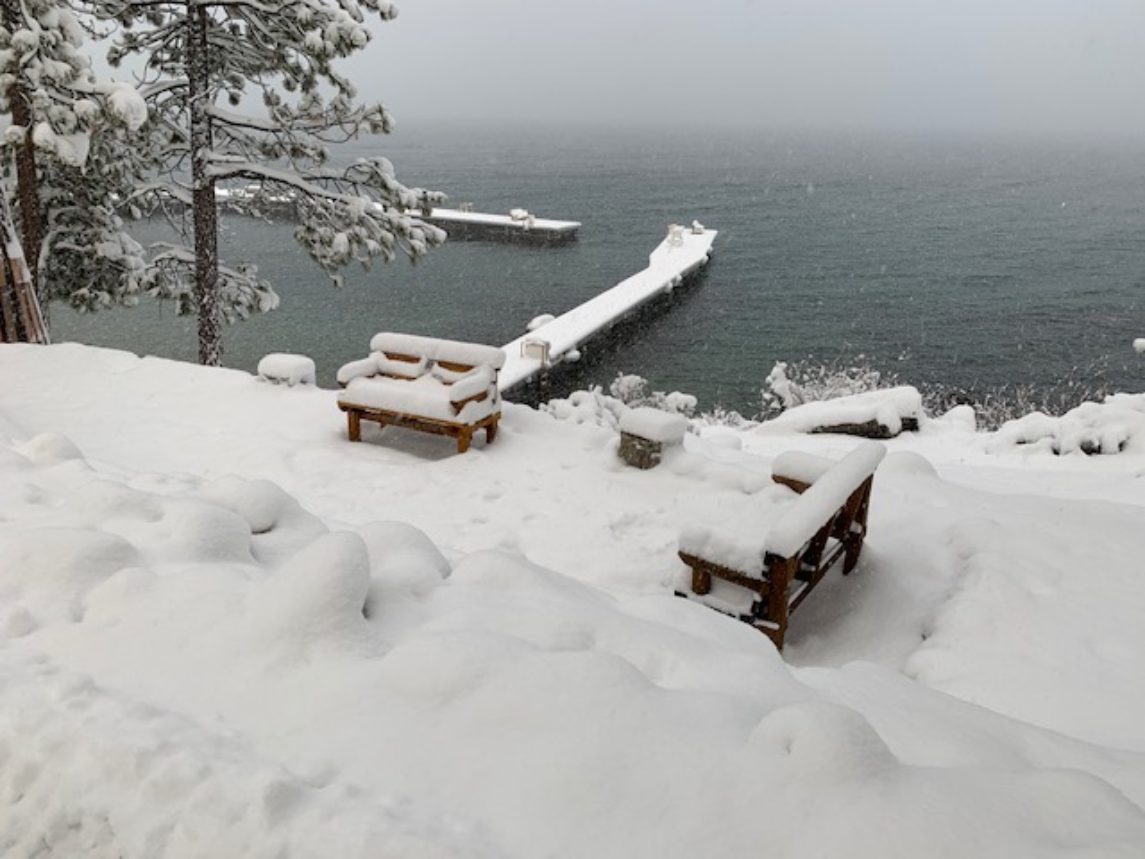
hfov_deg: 67.3
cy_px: 430
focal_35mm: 26
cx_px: 572
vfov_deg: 53.1
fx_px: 860
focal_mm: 4.25
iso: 25
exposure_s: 1/149
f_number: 1.8
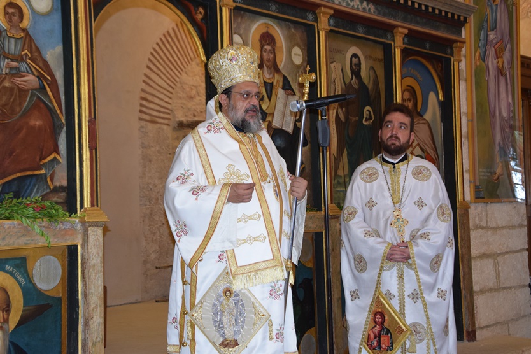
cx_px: 266
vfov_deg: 23.8
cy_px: 177
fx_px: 841
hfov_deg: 35.1
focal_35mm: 57
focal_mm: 38
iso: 1100
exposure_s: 1/60
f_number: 4.5
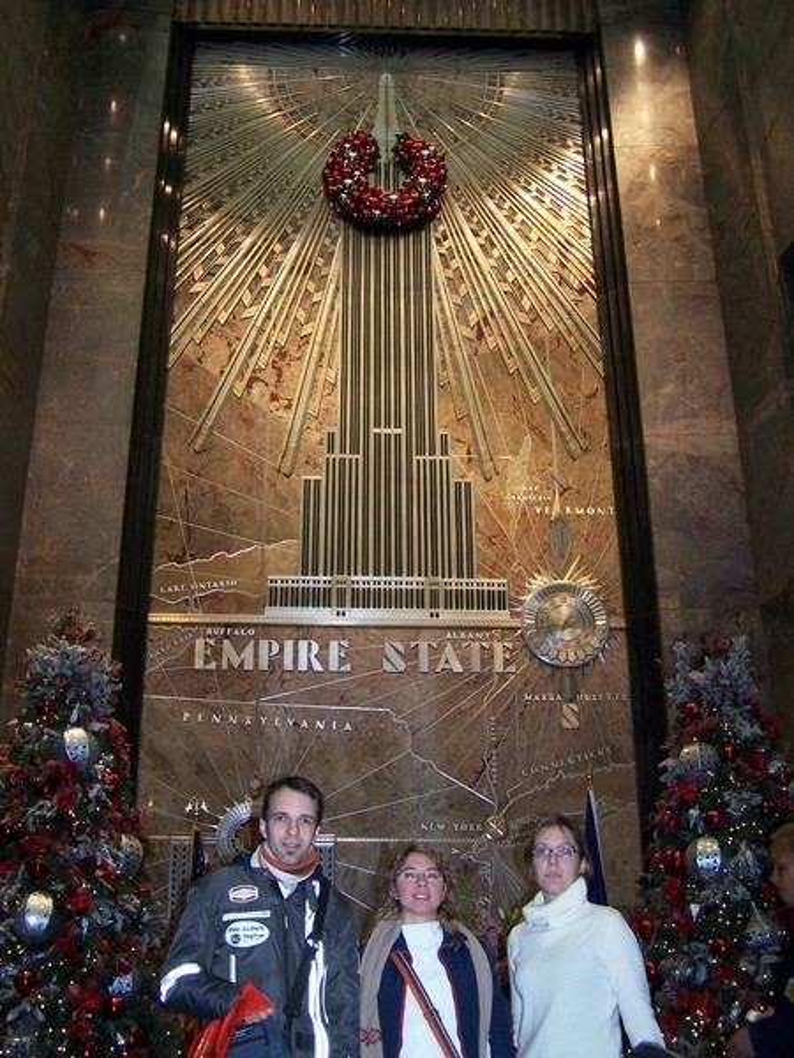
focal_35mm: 38
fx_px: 1162
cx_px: 397
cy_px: 529
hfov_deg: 37.7
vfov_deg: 49.0
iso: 140
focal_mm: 6.3
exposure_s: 1/60
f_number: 2.8
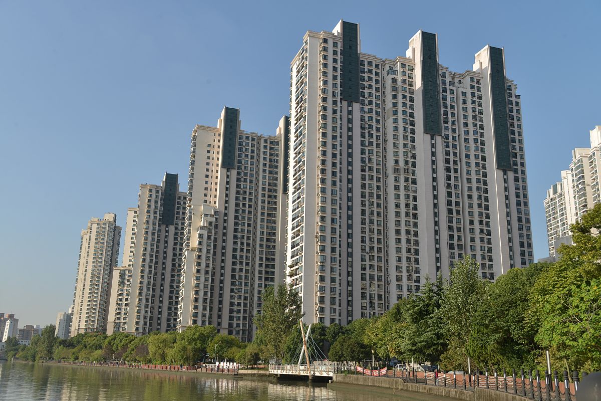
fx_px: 584
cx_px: 300
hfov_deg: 54.4
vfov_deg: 37.9
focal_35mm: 35
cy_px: 200
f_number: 8
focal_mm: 35
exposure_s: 1/160
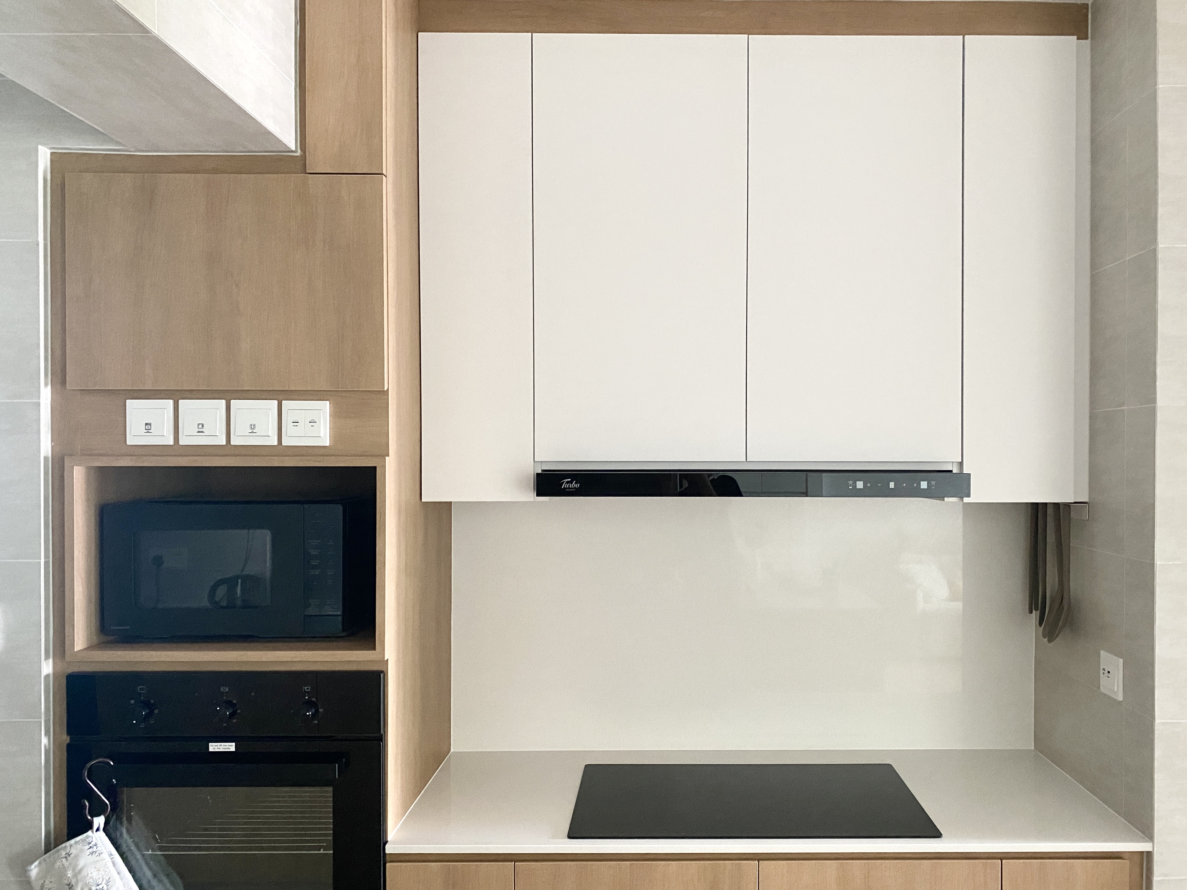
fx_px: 892
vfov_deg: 53.1
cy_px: 445
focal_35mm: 26
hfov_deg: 67.3
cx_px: 594
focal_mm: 4.25
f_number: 1.8
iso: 640
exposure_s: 1/40
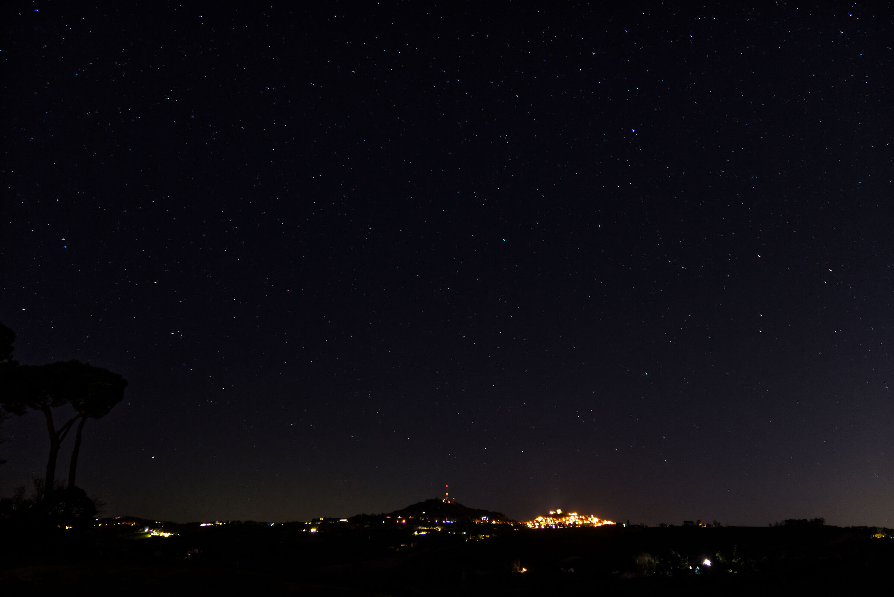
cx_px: 447
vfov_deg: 50.4
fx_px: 633
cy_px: 298
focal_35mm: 26
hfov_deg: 70.4
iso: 500
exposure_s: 10
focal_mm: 17
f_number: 2.8
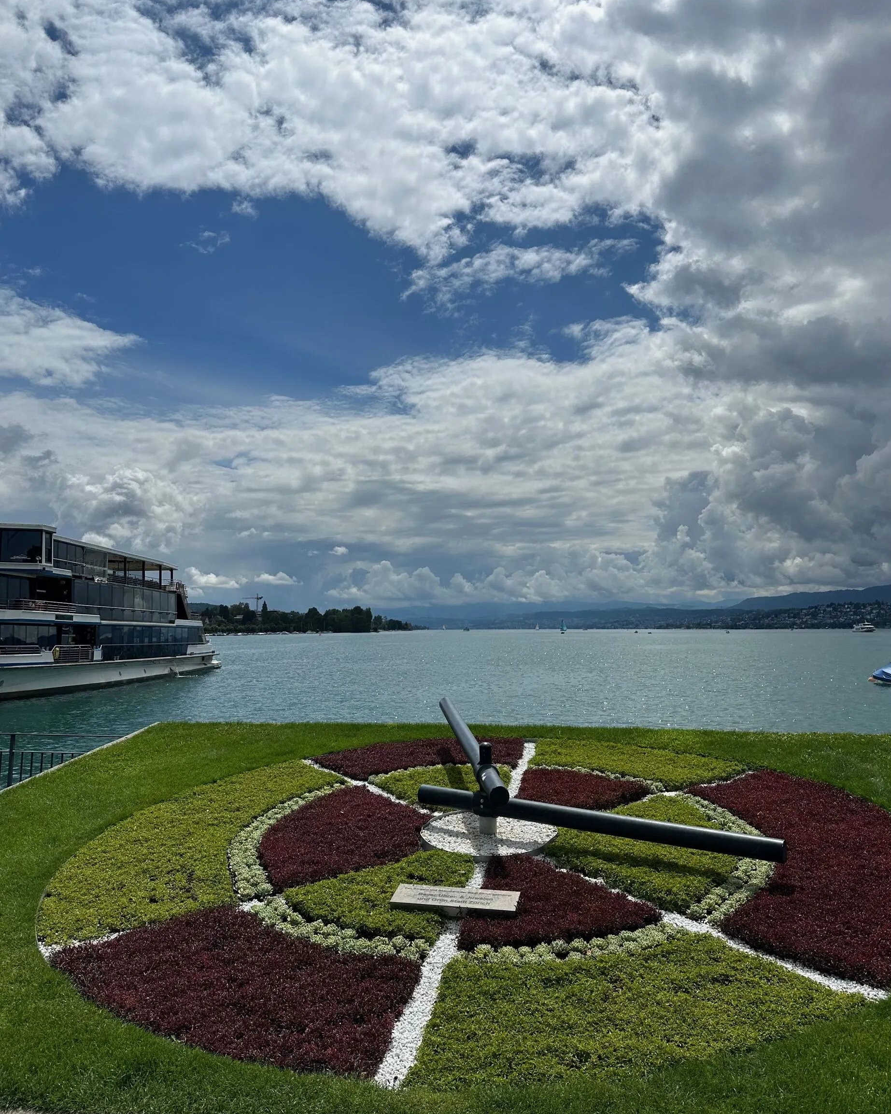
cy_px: 505
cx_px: 448
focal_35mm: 26
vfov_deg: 65.9
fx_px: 857
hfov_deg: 54.9
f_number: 1.78
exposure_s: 1/18519
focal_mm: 6.86
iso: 80
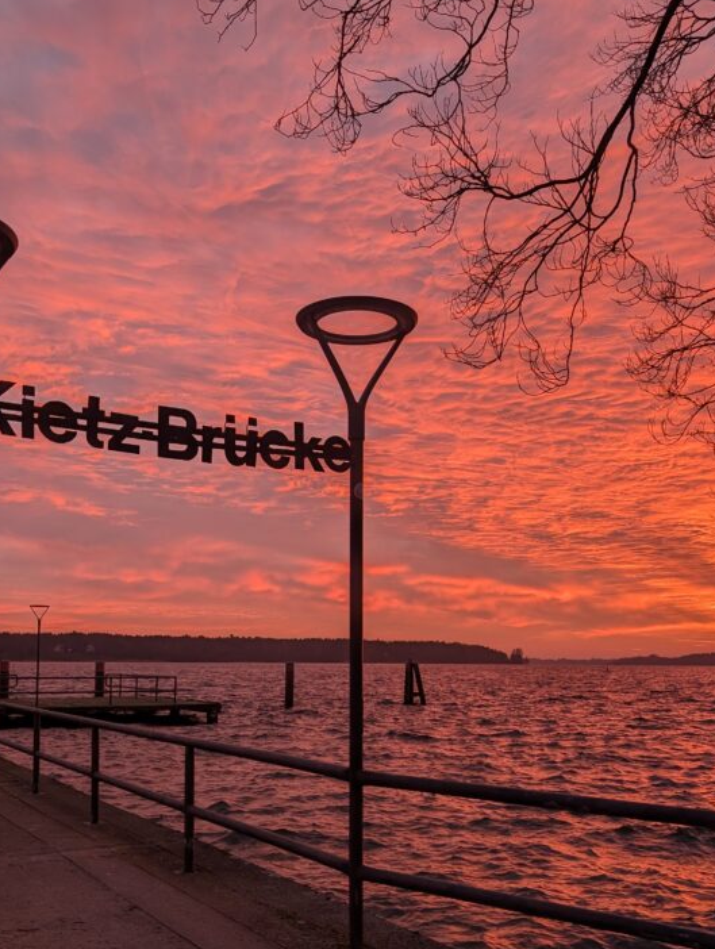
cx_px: 335
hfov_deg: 40.8
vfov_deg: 51.6
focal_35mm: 35
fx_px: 961
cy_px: 627
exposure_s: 1/127
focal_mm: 6.9
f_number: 1.68
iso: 75
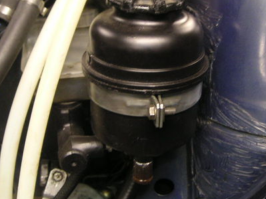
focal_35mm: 61
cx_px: 144
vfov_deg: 24.0
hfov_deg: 31.7
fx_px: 469
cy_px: 84
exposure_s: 1/8
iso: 100
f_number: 2.8
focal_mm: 6
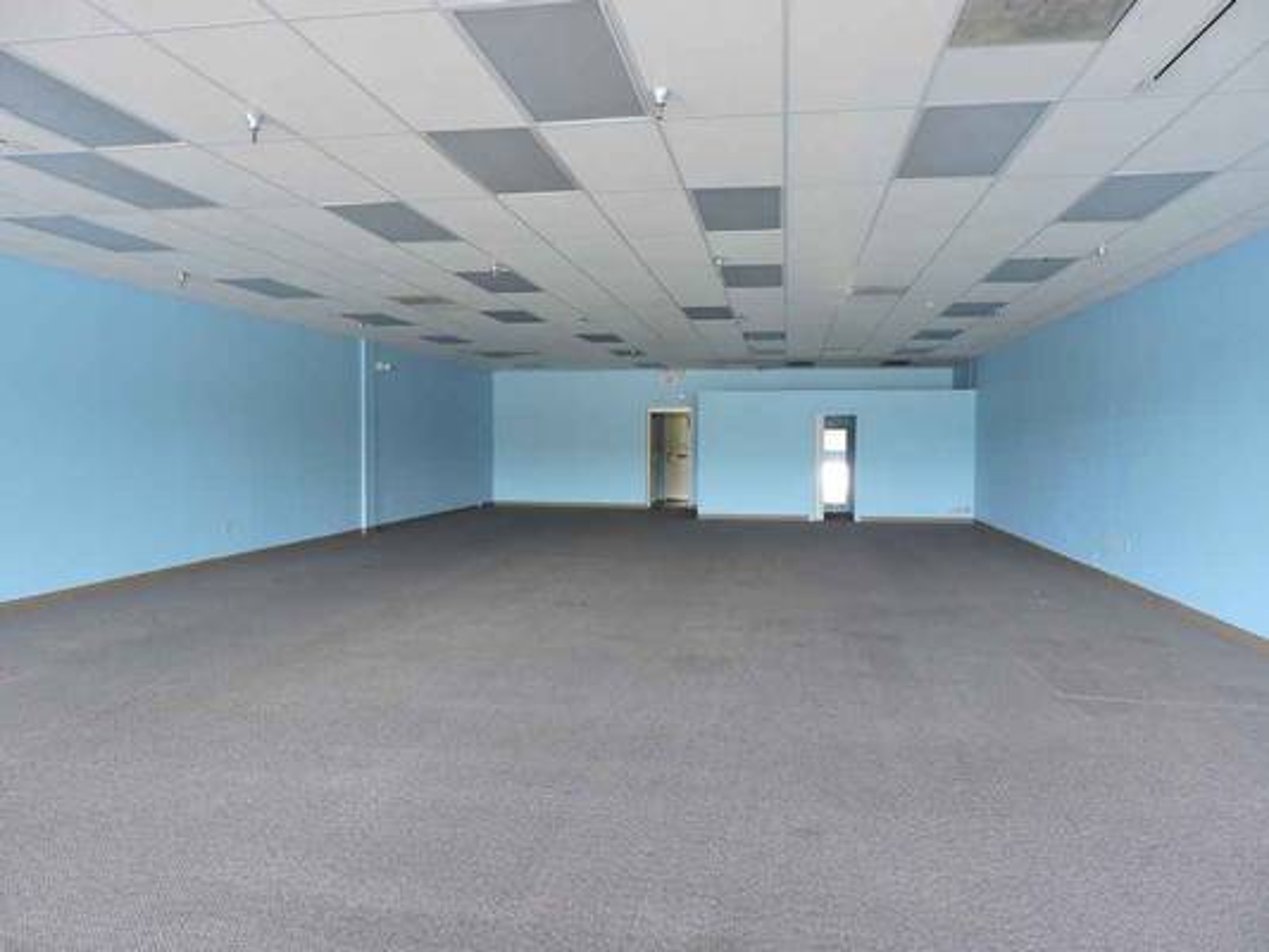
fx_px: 880
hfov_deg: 71.6
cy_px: 476
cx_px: 634
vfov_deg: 56.8
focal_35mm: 24
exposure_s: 1/30
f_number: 3
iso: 400
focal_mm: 4.3
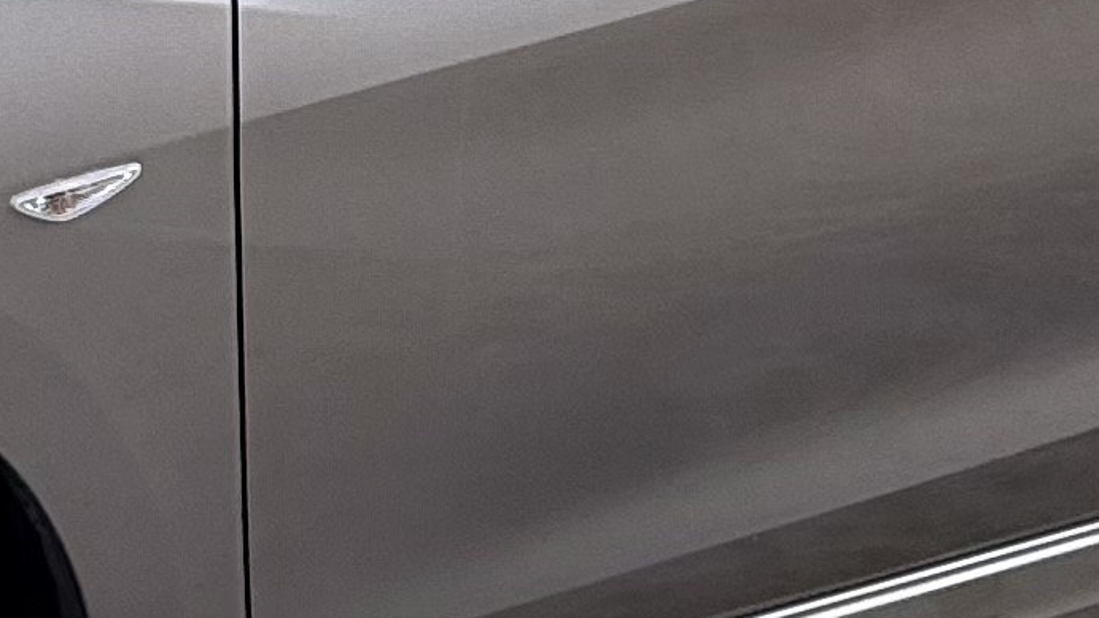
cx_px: 301
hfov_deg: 23.7
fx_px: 2594
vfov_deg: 13.4
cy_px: -8
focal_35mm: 89
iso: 50
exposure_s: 1/321
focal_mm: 2.22
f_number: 2.2
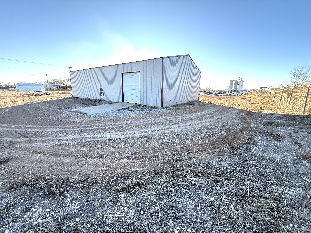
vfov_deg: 85.7
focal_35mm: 14
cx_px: 156
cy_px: 116
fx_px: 126
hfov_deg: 102.1
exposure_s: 1/455
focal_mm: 2.22
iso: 64
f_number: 2.2
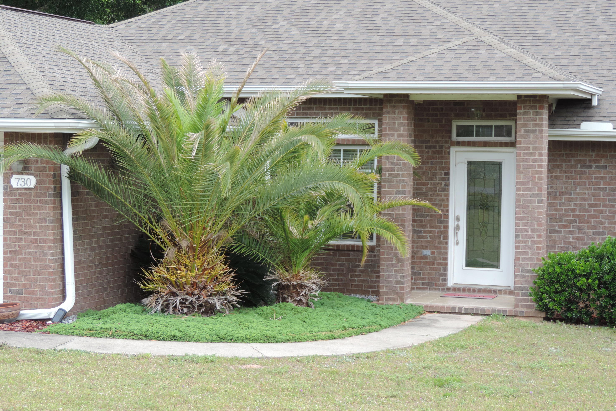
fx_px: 1352
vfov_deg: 17.3
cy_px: 188
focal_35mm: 79
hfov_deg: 25.7
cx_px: 306
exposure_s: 1/100
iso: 100
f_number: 3.9
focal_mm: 13.3
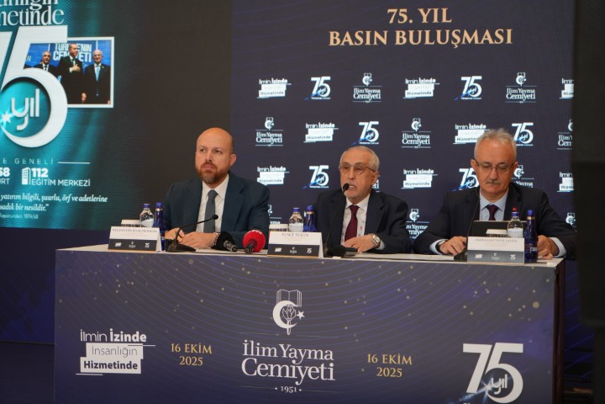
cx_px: 302
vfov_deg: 19.5
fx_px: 1176
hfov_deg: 28.8
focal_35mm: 70
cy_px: 202
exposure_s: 1/250
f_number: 4
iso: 1000
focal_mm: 70
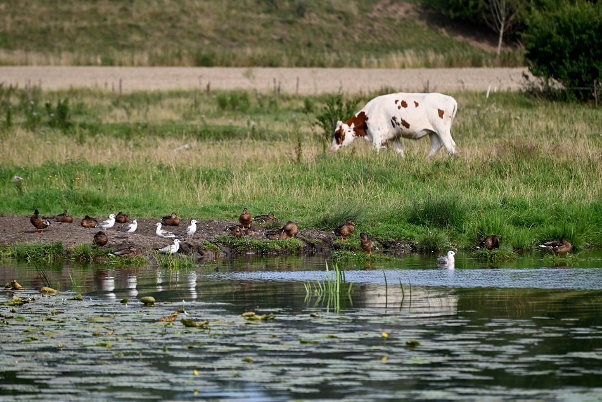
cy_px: 201
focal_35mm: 300
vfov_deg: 4.6
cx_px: 301
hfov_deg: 6.9
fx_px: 5018
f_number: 5.6
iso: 320
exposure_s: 1/1000
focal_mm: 300
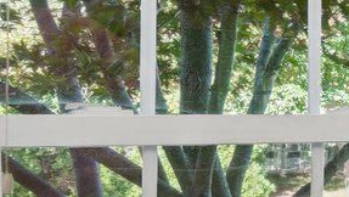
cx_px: 1136
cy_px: 110
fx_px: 1037
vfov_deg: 10.8
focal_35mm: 112
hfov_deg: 10.4
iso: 100
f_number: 7.1
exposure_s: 1/8
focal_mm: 10
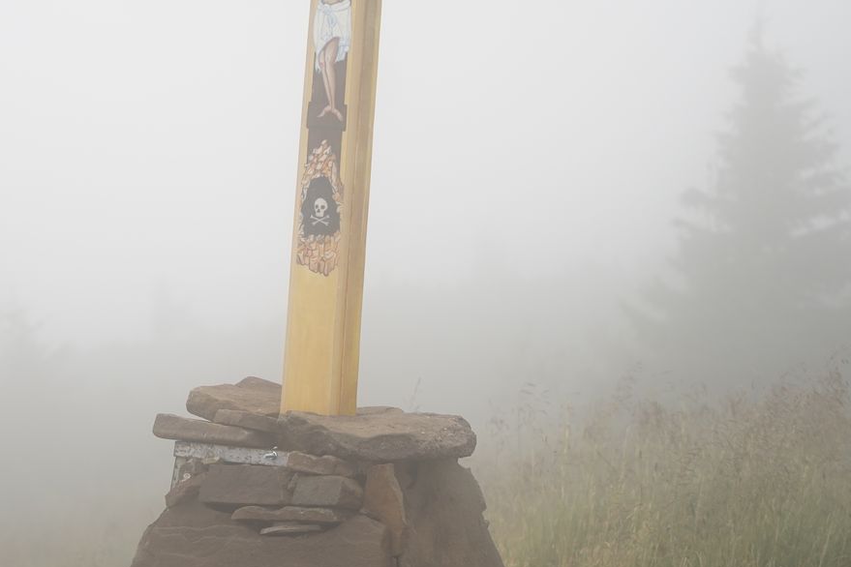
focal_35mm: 129
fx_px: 3049
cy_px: 228
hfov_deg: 15.8
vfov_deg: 10.6
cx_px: 272
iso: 640
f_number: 2.8
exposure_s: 1/640
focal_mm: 70
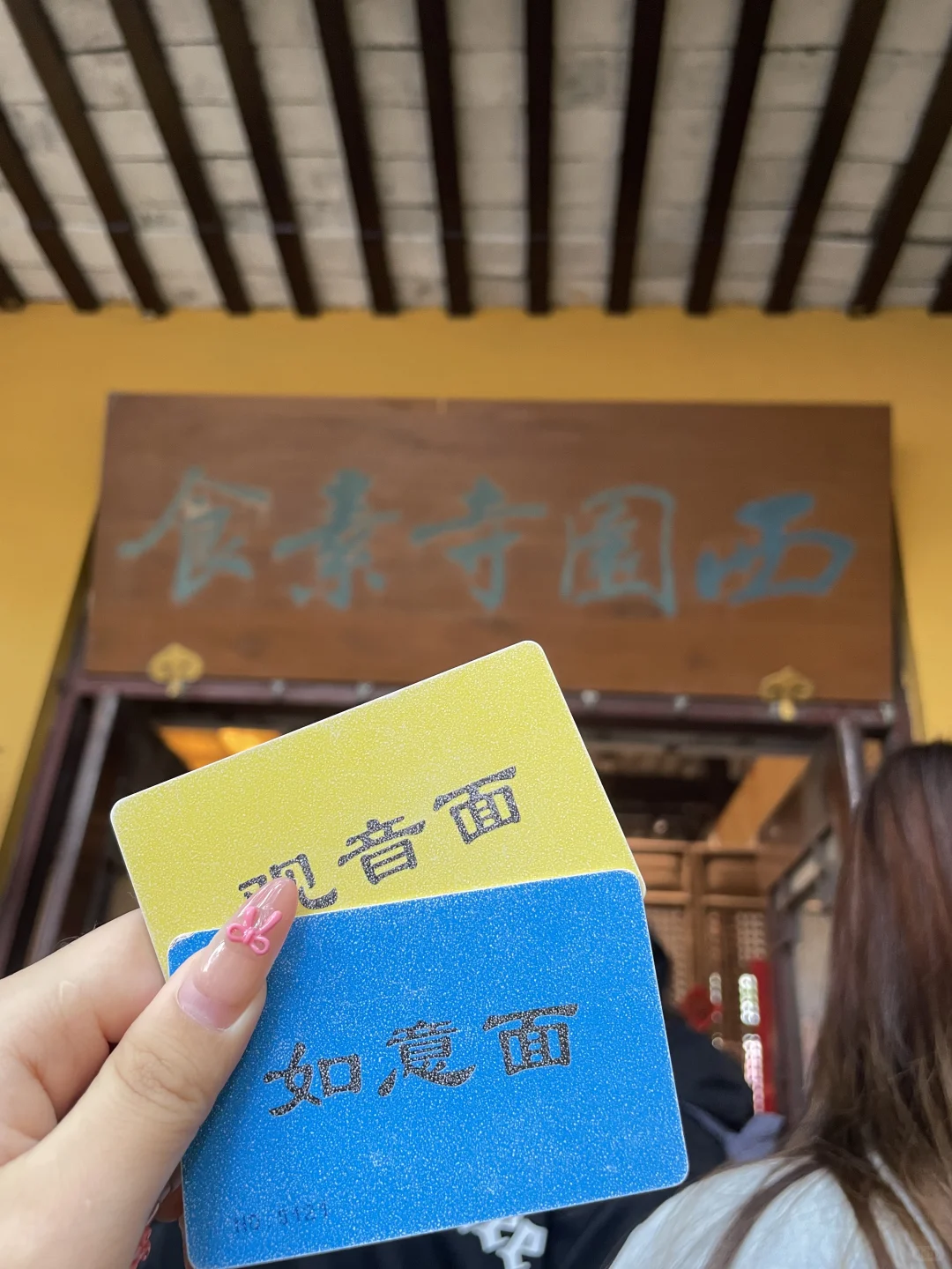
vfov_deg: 67.3
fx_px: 953
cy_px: 634
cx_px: 476
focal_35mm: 26
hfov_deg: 53.1
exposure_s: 1/77
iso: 125
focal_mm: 4.2
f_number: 1.6
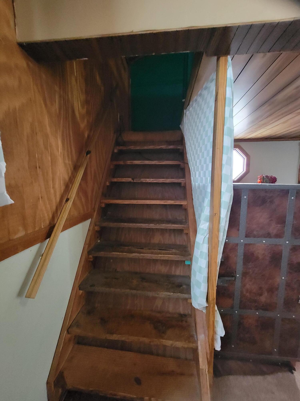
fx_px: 150
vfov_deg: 106.2
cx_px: 150
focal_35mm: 13
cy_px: 200
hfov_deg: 89.9
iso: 1250
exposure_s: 1/24
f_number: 2.2
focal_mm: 2.2
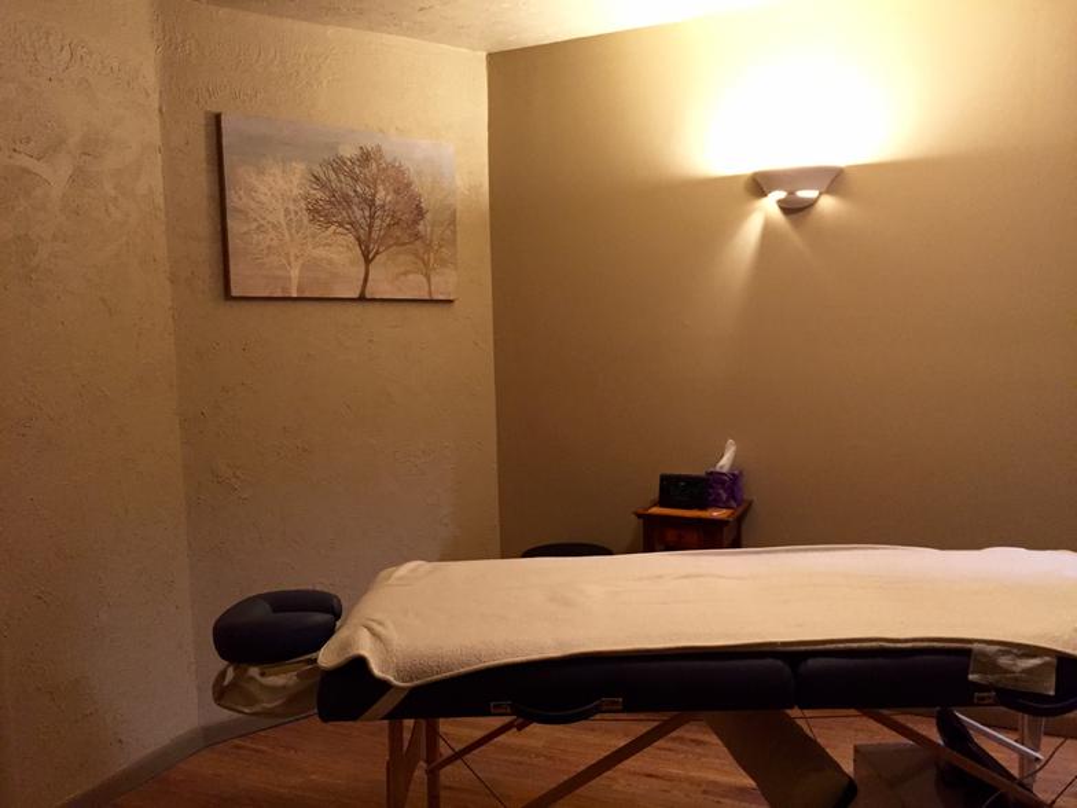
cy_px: 404
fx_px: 902
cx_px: 538
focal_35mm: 29
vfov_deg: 48.2
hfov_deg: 61.7
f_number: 2.2
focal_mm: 4.15
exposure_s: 1/17
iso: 250
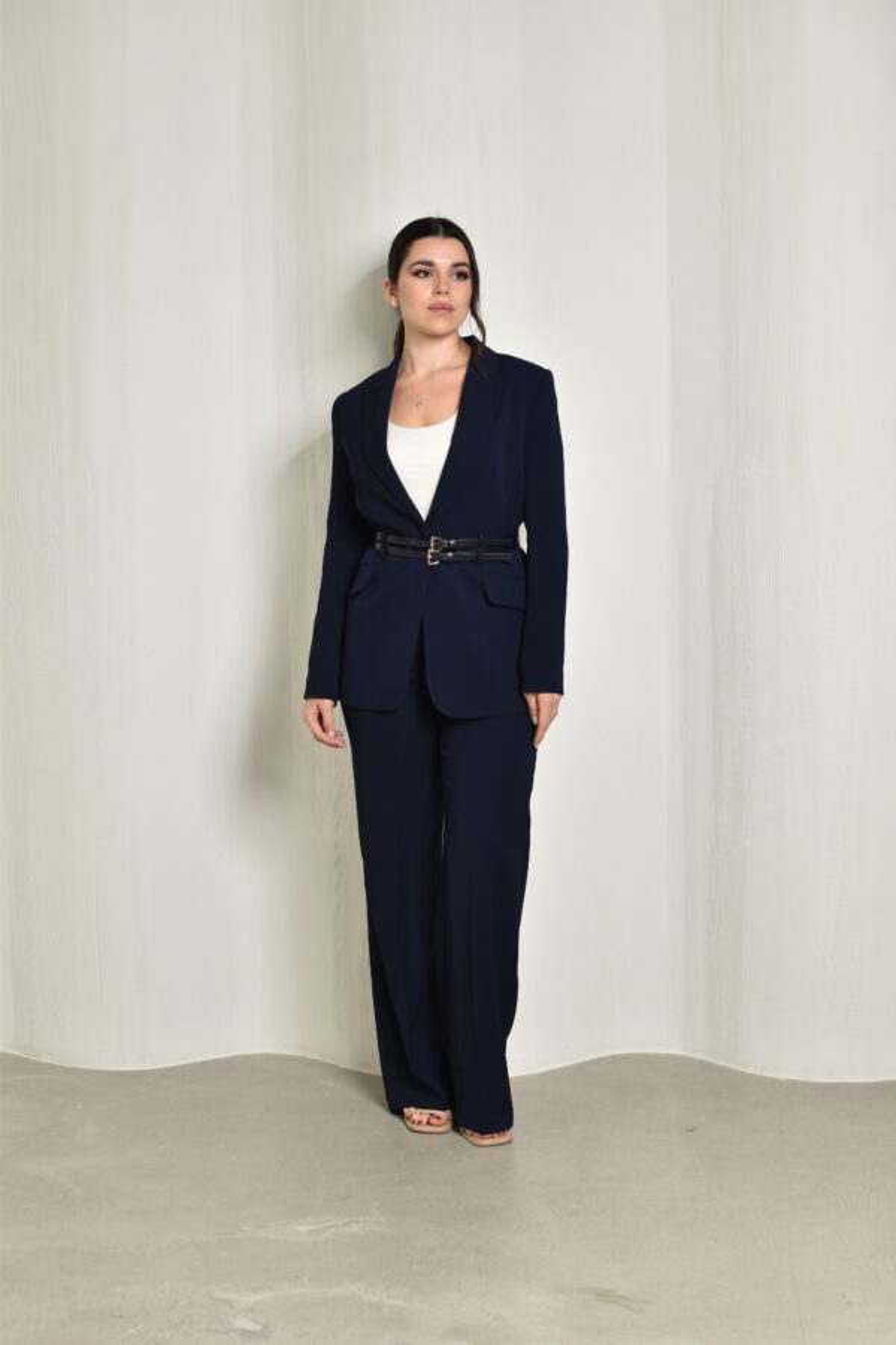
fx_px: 1960
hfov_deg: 25.8
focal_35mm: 52
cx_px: 448
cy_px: 672
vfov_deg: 37.9
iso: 160
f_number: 4
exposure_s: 1/200
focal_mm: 35
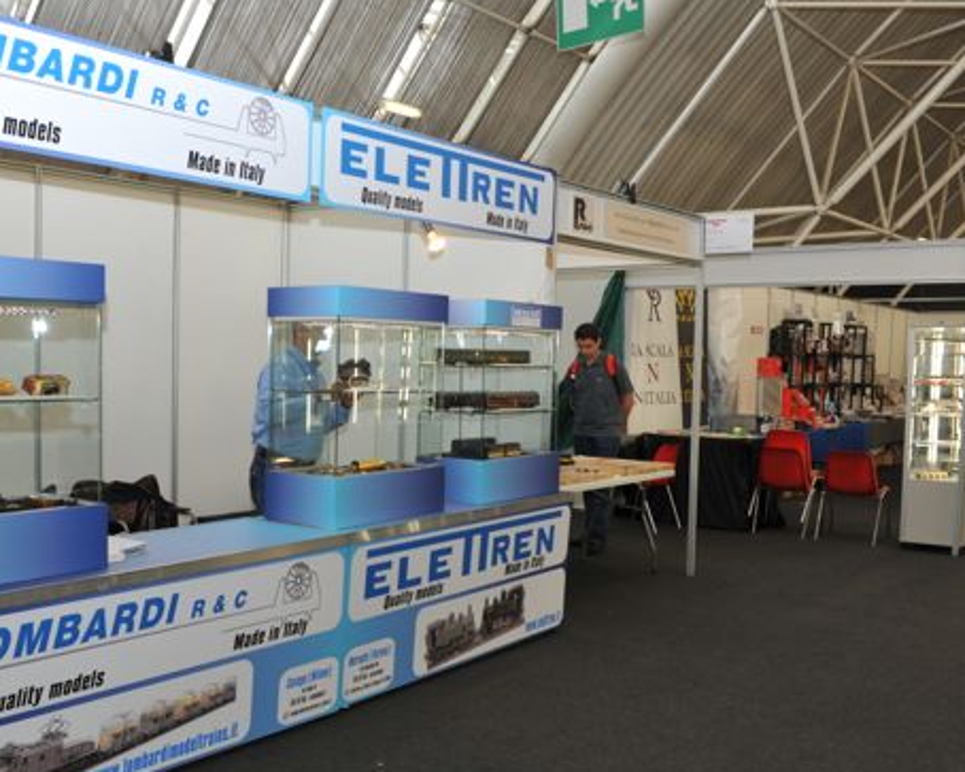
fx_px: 1057
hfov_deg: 48.1
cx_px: 302
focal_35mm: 37
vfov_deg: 40.1
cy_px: 434
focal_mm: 28
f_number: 7.1
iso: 400
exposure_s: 1/50
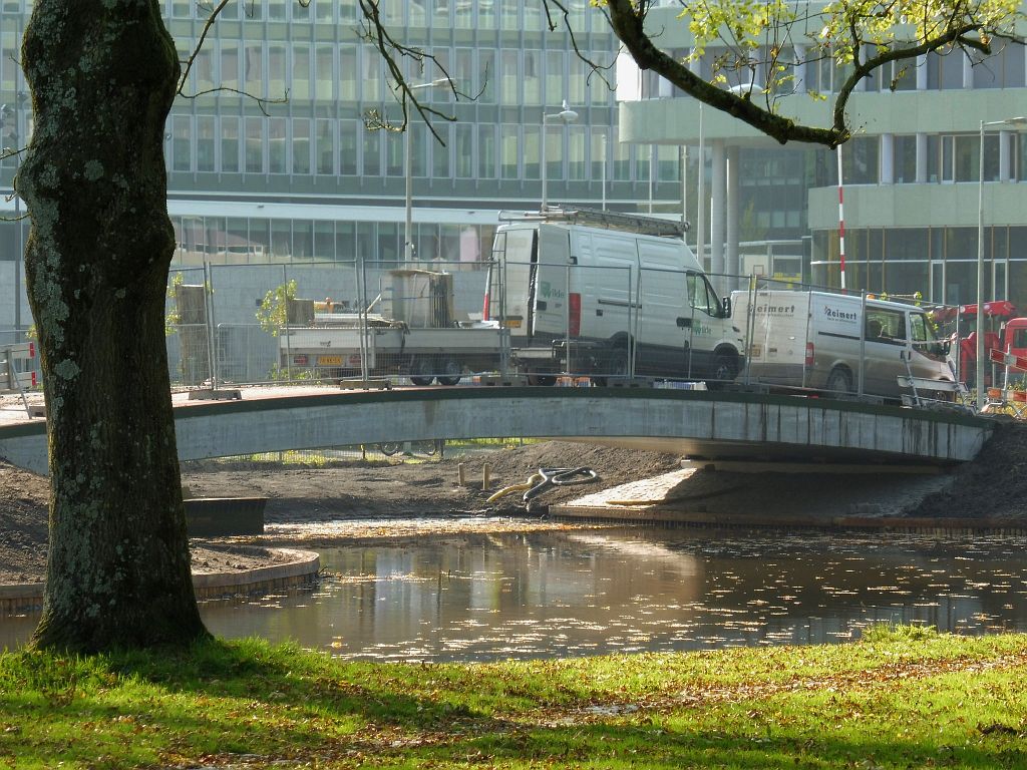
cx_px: 514
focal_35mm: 187
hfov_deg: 10.6
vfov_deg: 7.9
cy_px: 385
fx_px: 5548
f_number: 6.3
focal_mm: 33.3
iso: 125
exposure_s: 1/100
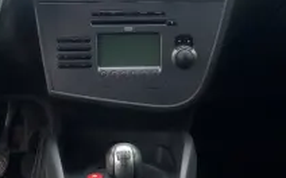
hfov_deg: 21.6
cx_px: 115
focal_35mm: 96
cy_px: 11
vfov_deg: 13.4
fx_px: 747
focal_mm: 4.6
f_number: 1.8
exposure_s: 1/50
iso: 80
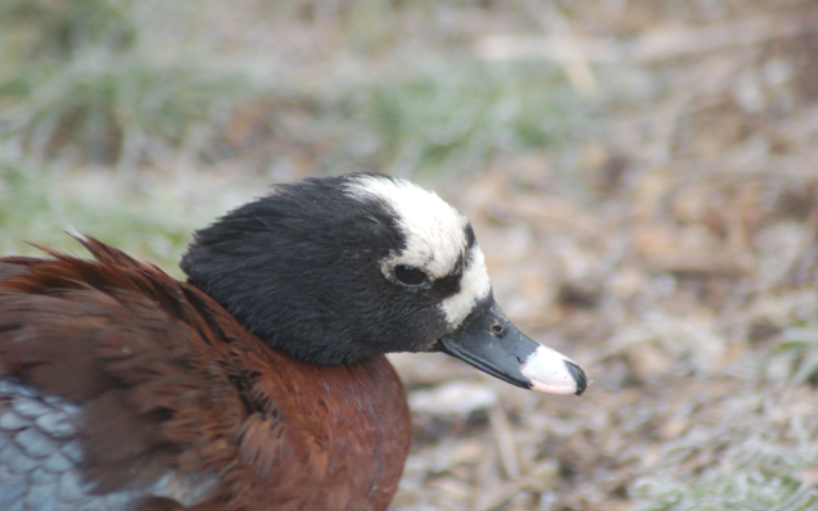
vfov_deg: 4.3
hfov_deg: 6.8
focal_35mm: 307
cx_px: 410
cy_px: 272
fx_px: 6843
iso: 800
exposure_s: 1/60
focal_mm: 200
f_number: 5
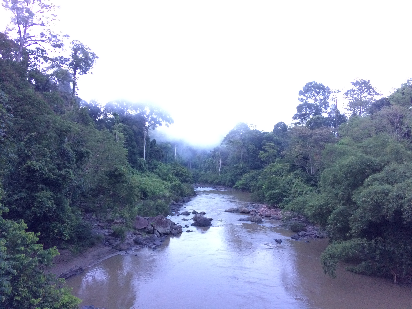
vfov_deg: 48.2
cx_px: 206
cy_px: 154
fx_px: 345
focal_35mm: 29
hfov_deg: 61.7
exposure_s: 1/33
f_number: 2.2
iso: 320
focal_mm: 4.15
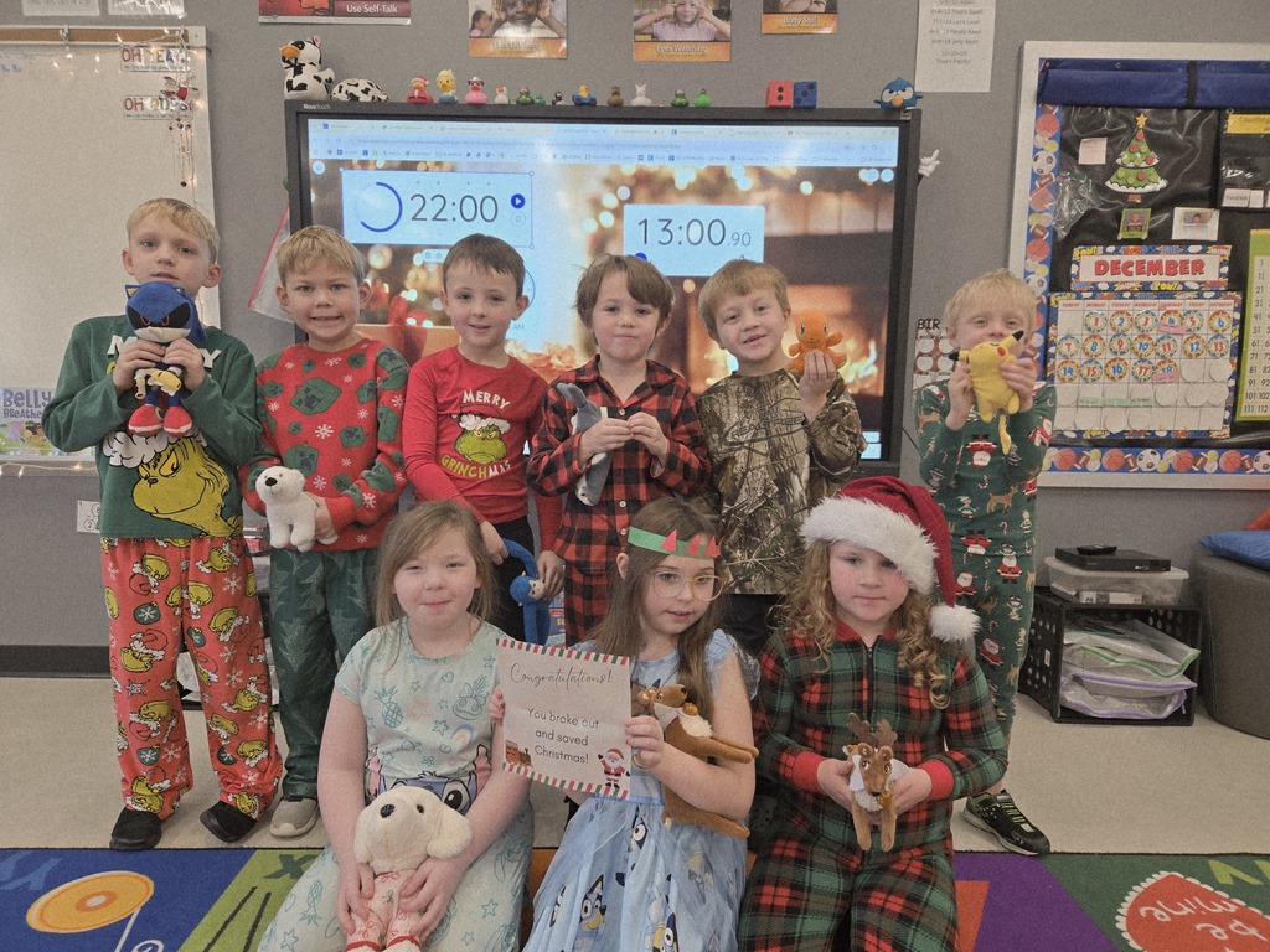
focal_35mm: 23
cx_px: 635
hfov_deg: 73.9
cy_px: 476
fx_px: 844
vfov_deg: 58.9
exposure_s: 1/120
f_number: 1.8
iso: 64
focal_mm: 5.4
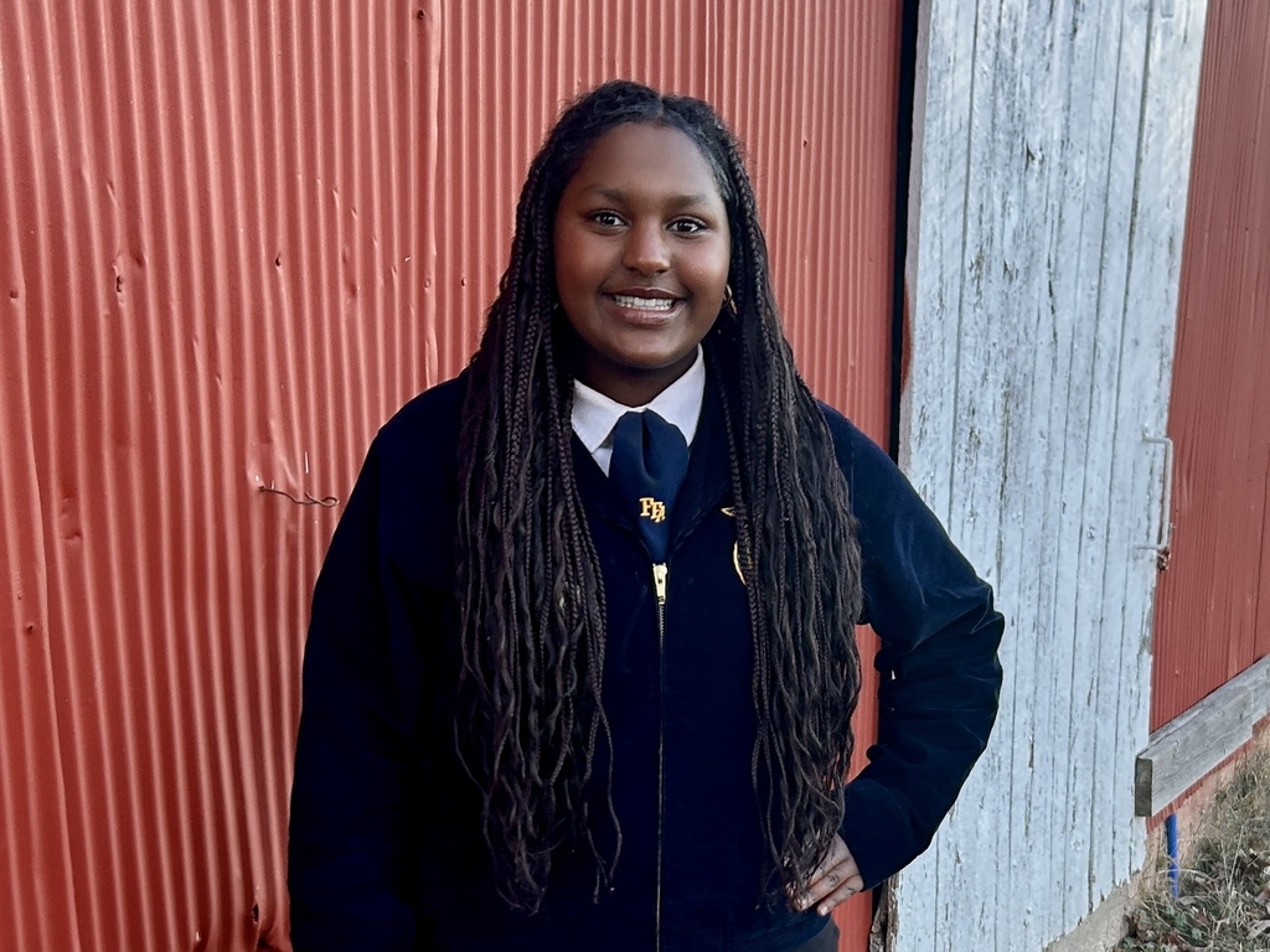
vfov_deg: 53.1
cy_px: 476
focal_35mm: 26
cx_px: 635
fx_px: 954
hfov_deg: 67.3
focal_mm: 5.7
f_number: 1.5
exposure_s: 1/121
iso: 80
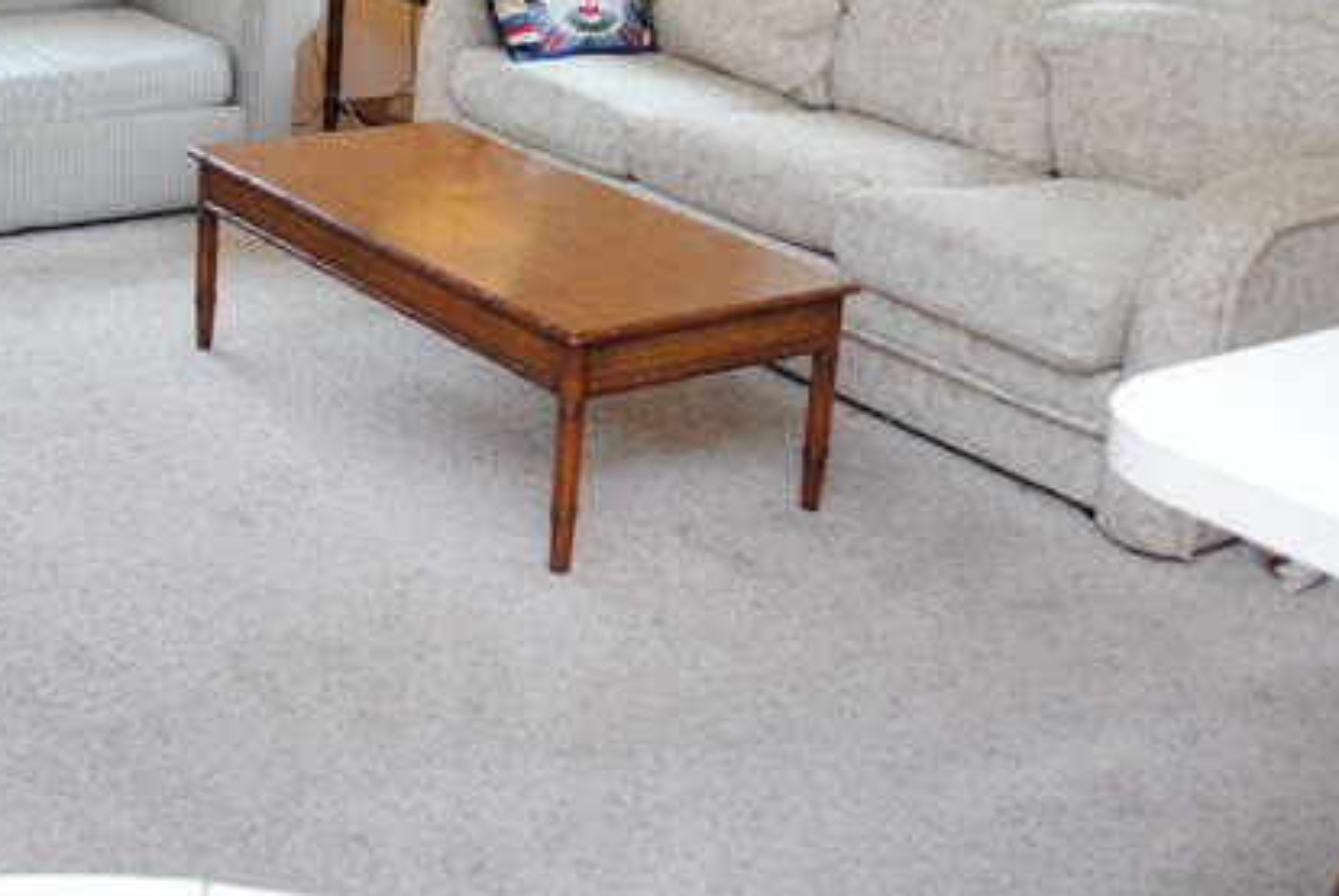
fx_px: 2271
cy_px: 71
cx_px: 416
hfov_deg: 32.5
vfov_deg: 21.8
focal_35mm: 61
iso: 200
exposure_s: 1/40
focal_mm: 22
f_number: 3.8
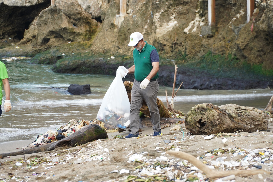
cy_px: 91
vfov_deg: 8.7
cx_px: 136
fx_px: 1191
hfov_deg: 13.1
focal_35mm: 157
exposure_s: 1/400
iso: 250
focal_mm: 105
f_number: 4
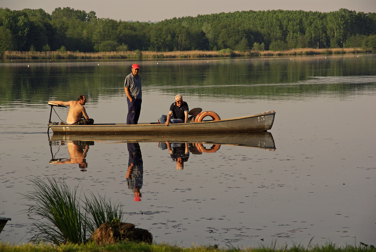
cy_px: 126
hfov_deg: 13.9
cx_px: 188
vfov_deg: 9.4
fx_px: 1537
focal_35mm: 147
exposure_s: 1/200
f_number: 8
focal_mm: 98
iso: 100
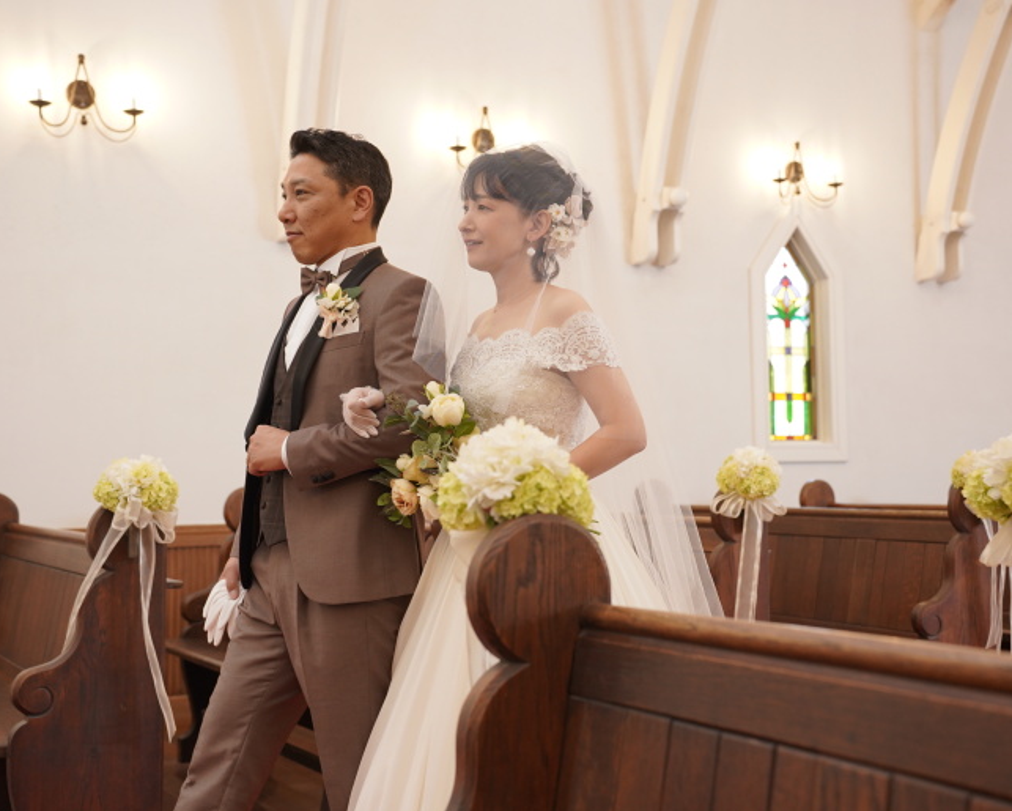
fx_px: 1468
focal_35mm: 49
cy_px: 407
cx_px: 521
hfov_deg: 38.0
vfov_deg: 30.9
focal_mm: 42
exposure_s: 1/100
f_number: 3.5
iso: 1250
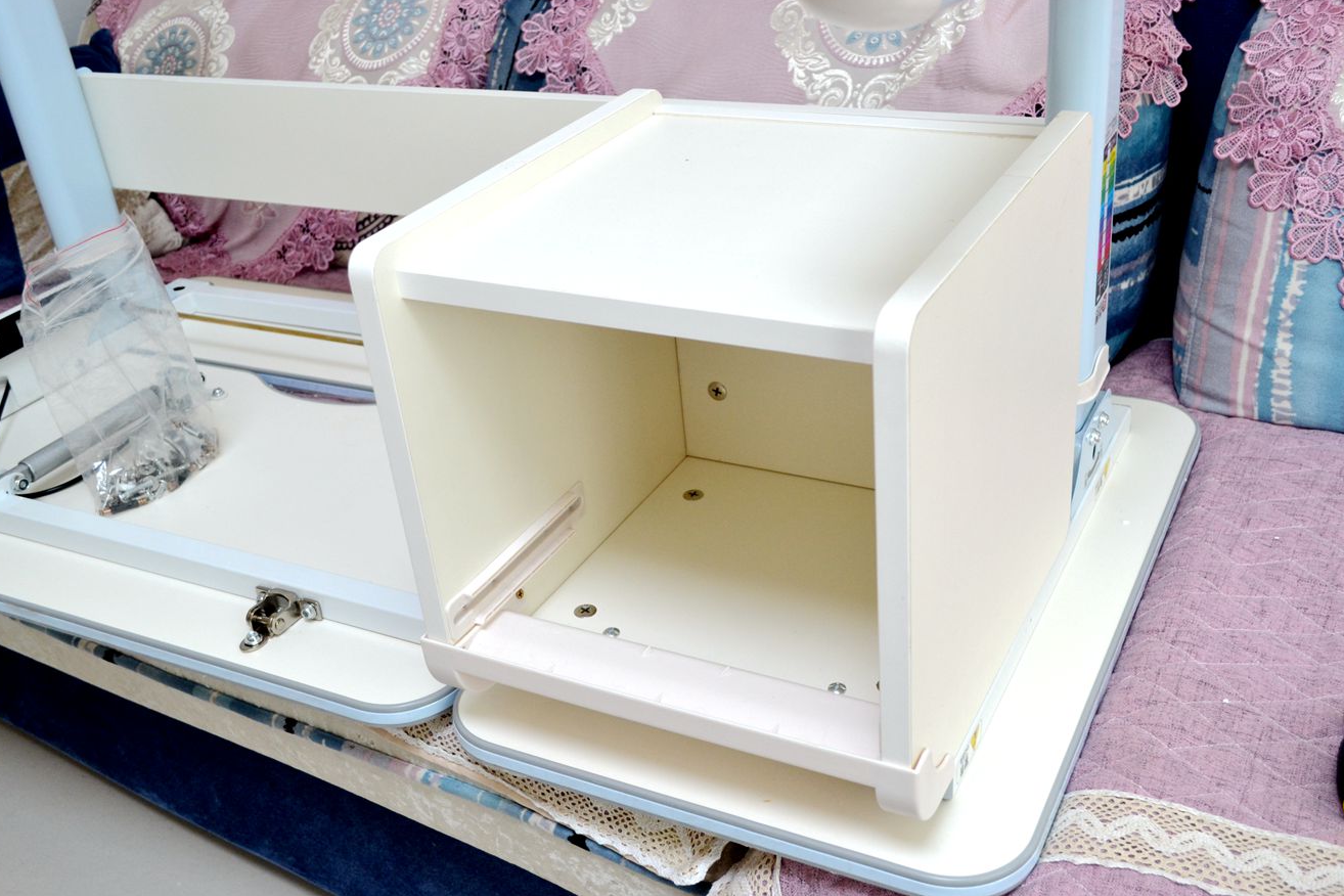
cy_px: 457
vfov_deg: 35.9
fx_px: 1381
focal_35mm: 37
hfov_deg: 51.9
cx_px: 677
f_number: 5
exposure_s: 1/100
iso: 400
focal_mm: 24
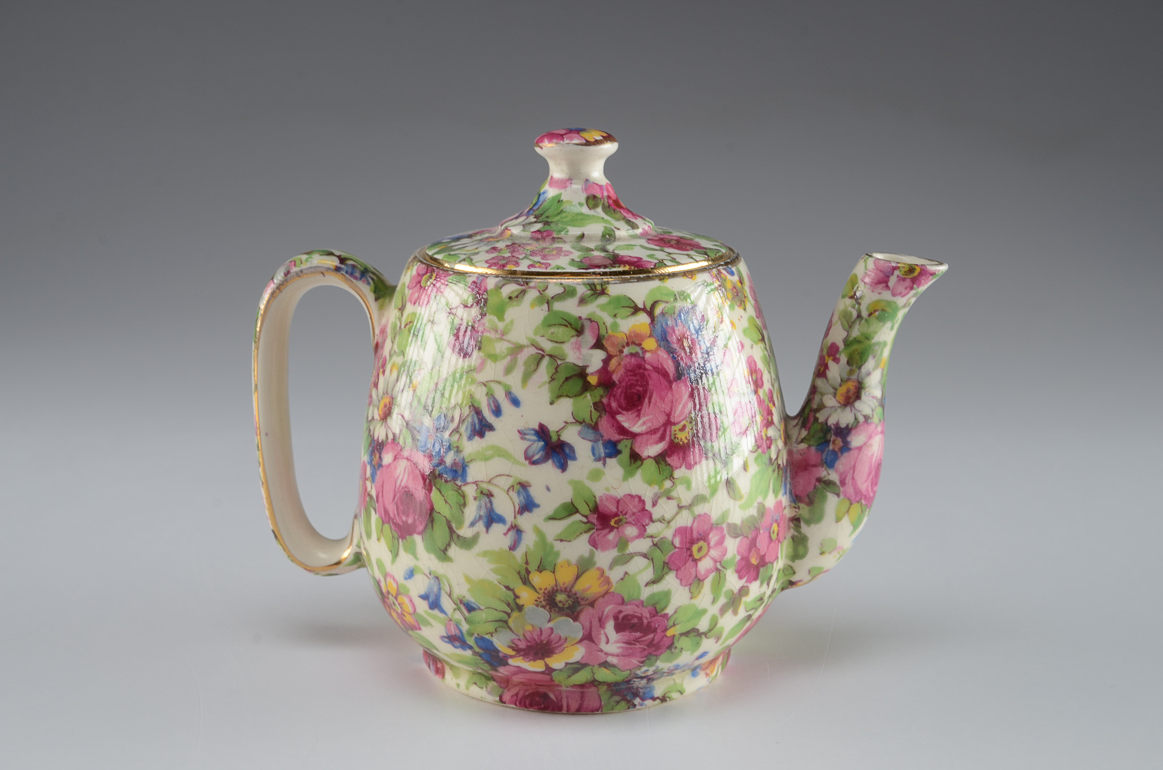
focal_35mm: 54
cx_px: 582
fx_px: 1741
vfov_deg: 25.0
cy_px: 385
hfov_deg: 36.9
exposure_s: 1/80
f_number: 13
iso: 100
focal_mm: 36
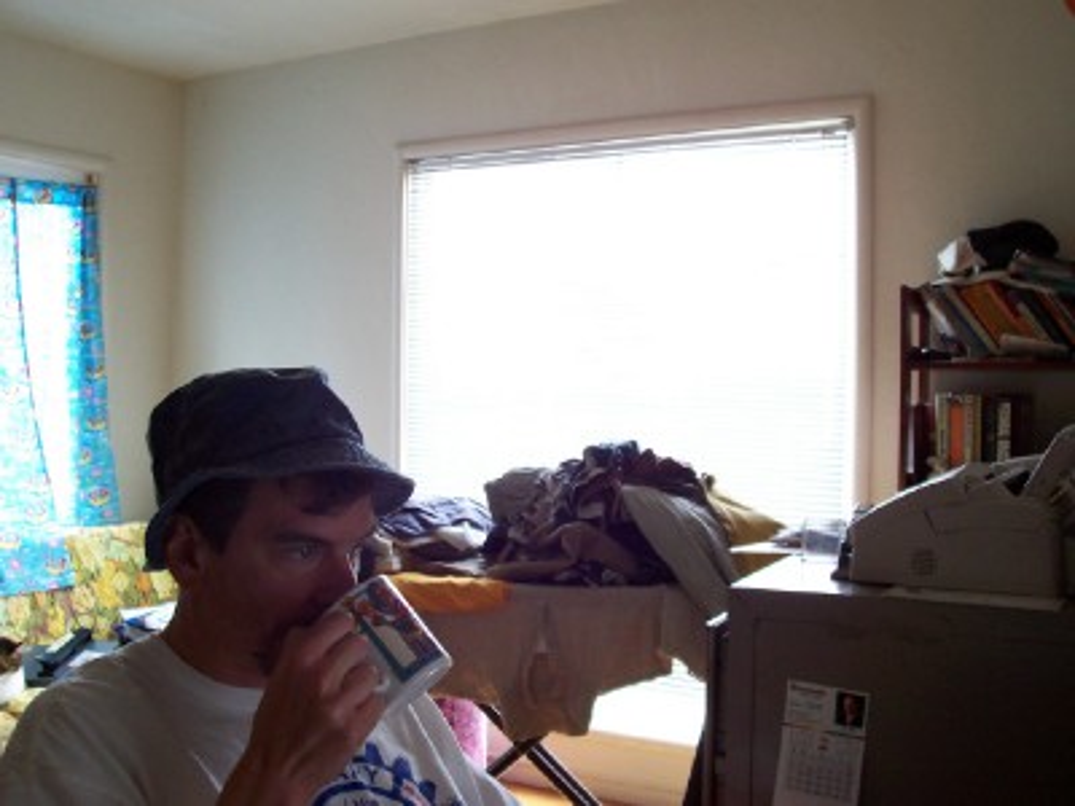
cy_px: 403
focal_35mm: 37
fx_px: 1149
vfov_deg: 38.7
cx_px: 538
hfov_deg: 50.1
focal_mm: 5.6
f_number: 2.8
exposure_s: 1/15
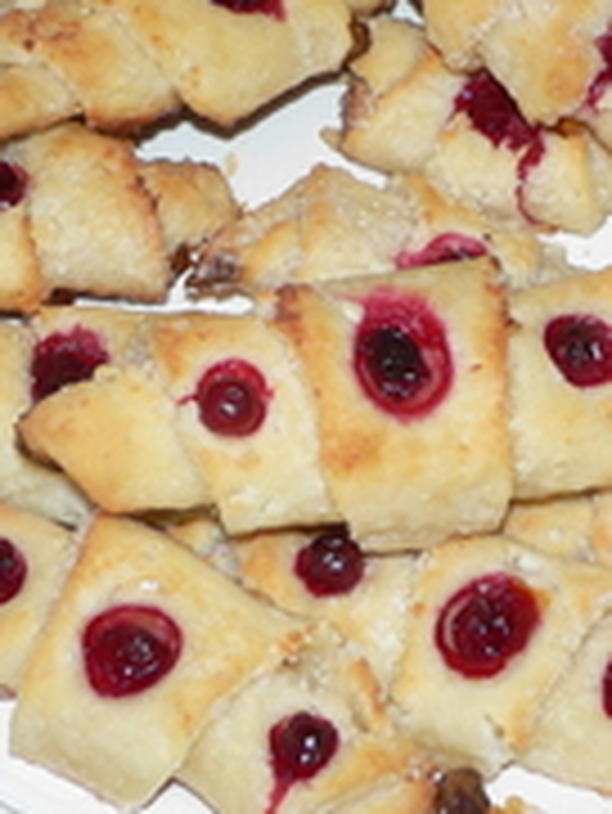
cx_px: 468
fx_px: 2048
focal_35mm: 87
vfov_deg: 22.4
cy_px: 243
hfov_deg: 16.9
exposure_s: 1/60
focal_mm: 4.6
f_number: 2.8
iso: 100
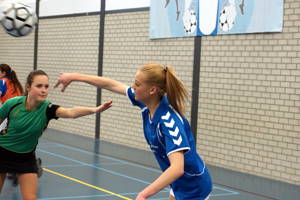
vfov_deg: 20.1
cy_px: 100
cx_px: 150
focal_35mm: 68
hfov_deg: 29.9
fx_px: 562
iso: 1250
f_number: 2.8
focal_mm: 45
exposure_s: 1/320
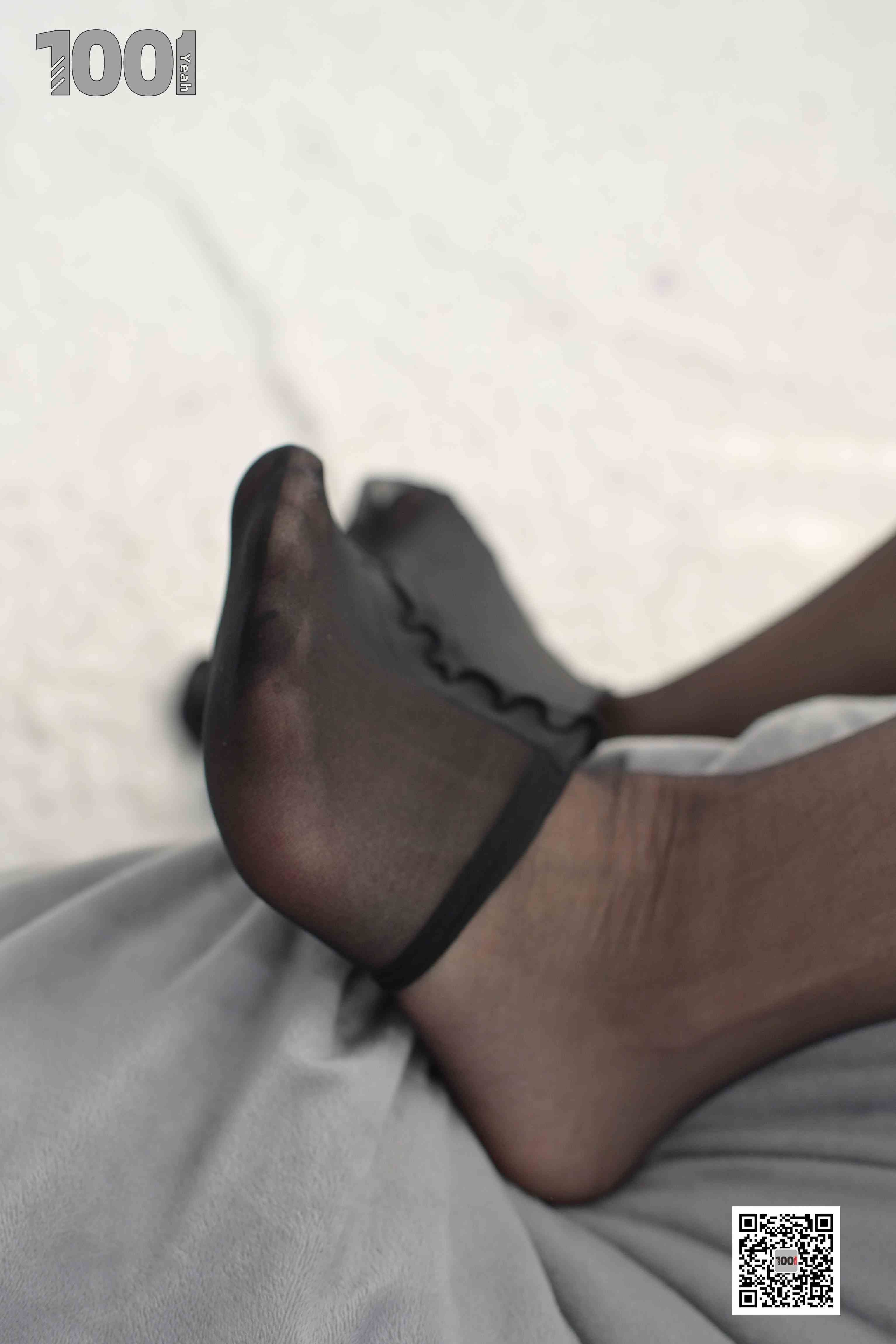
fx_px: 1306
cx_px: 448
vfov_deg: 54.4
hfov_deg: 37.9
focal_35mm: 35
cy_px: 672
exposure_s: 1/160
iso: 640
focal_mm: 35
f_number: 4
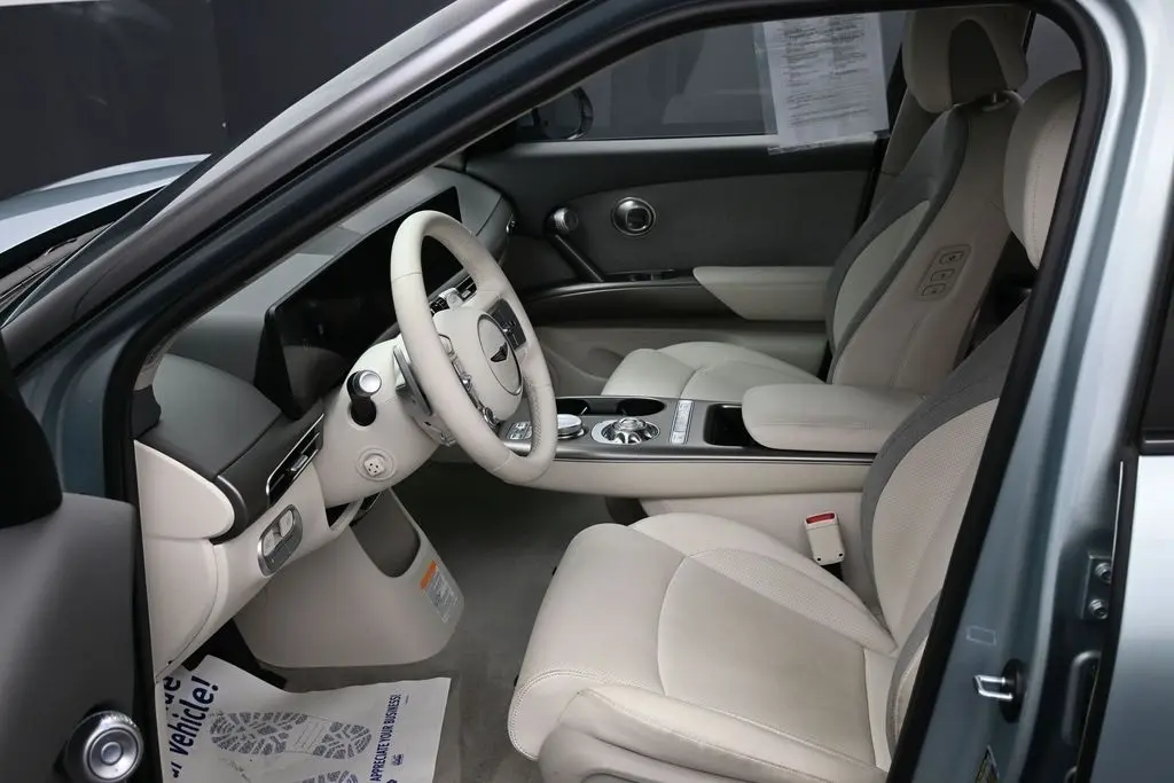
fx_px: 1223
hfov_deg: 51.3
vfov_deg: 35.5
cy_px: 392
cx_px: 587
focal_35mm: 38
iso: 400
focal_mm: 25
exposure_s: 1/250
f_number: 4.2
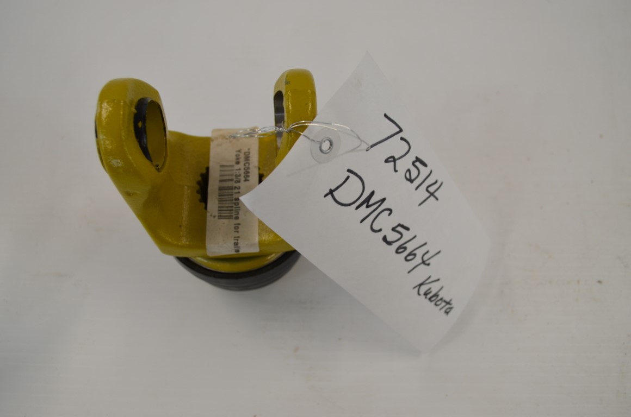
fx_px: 577
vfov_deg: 39.8
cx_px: 316
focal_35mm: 33
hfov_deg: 57.3
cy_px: 208
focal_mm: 22
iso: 400
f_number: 5.6
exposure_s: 1/125
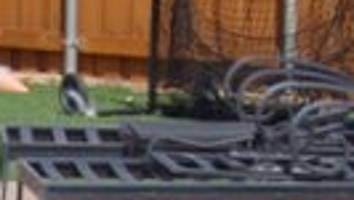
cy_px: 489
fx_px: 4555
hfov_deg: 4.4
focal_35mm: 485
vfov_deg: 2.5
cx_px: -168
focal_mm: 40
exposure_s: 1/500
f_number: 8
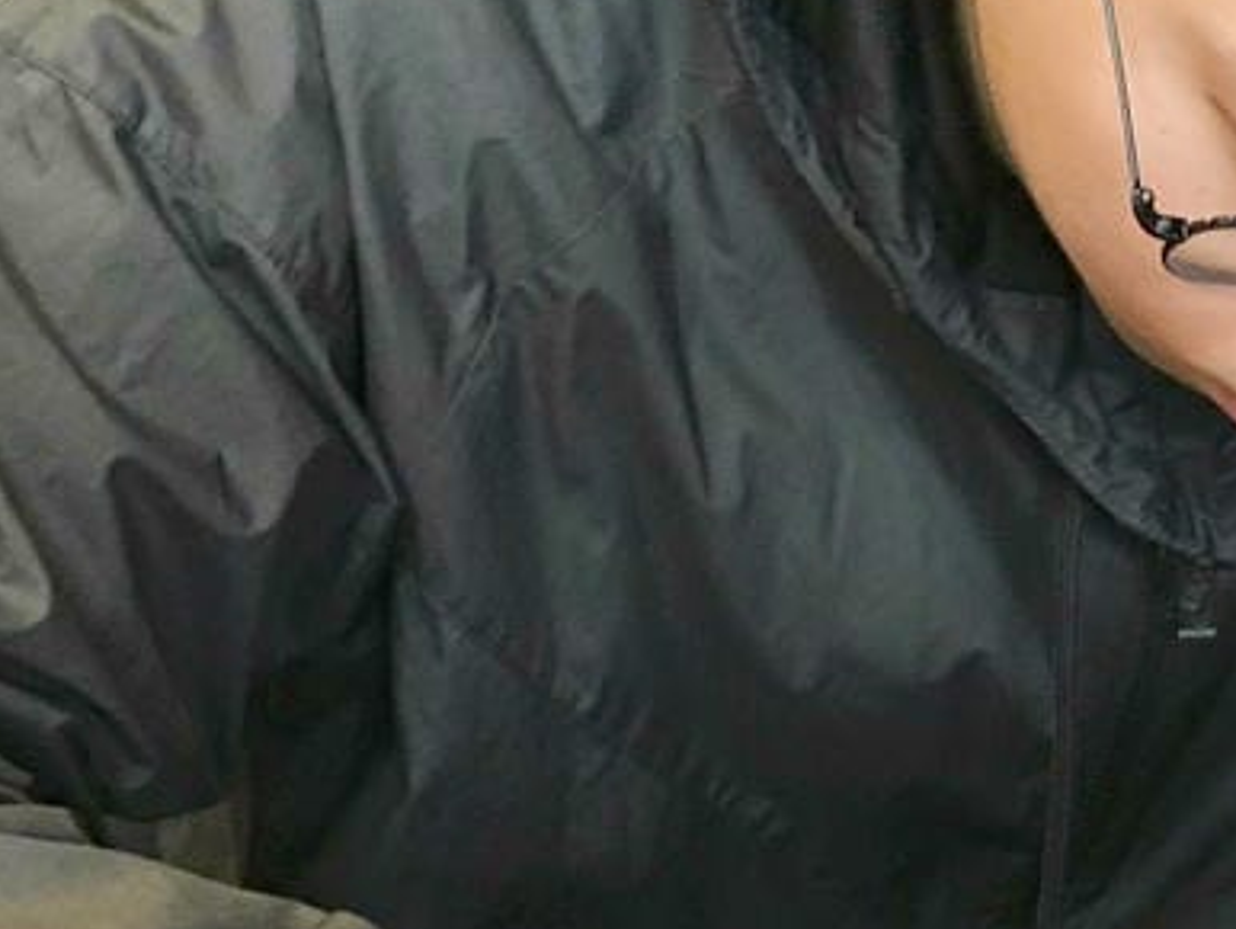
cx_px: 1396
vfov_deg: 16.9
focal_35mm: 87
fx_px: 3108
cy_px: 628
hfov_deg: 21.2
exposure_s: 1/30
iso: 100
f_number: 1.8
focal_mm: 3.99
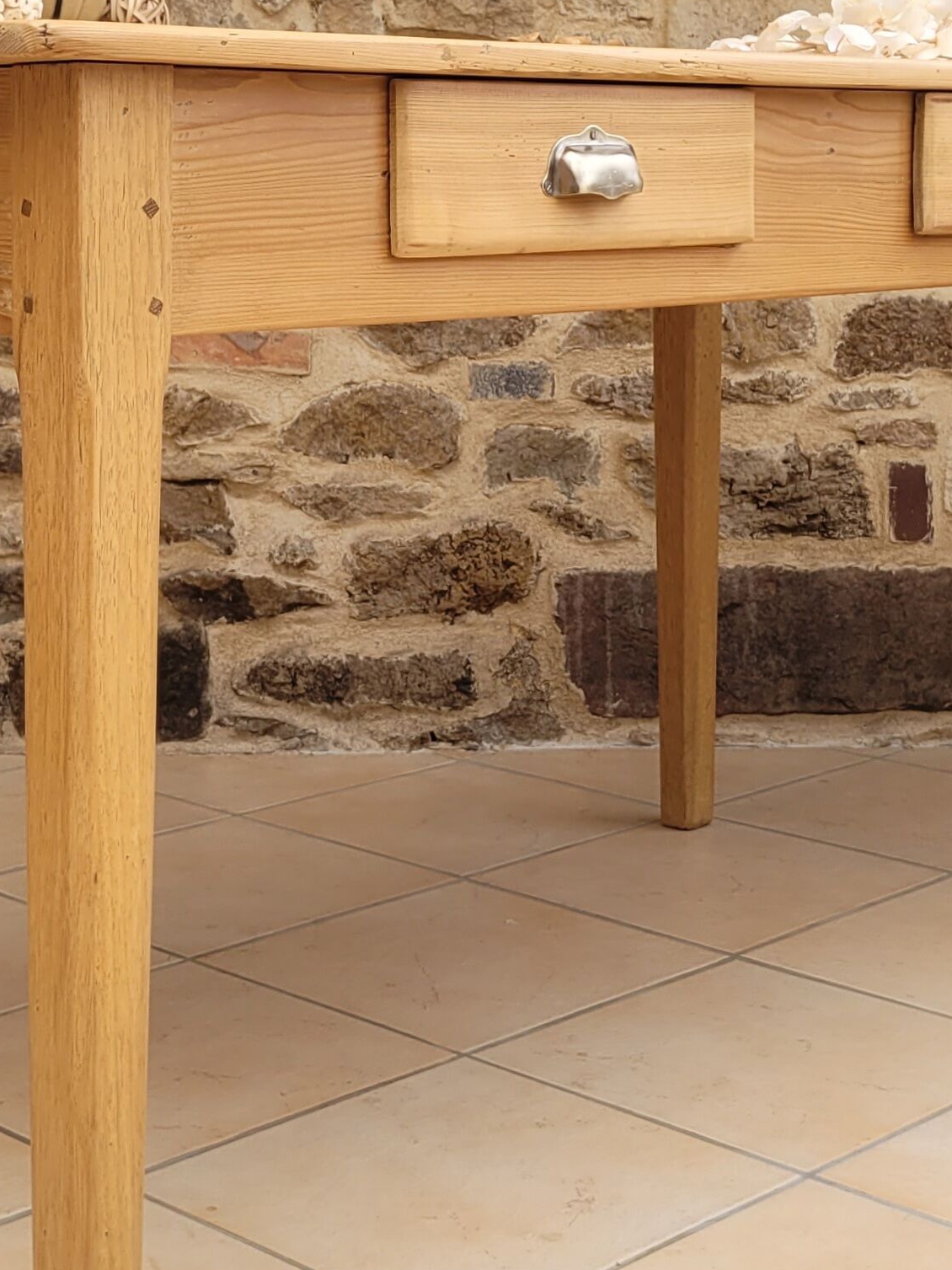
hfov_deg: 26.0
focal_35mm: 56
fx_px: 2054
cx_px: 382
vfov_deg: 33.8
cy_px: 358
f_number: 1.8
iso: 40
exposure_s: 1/118
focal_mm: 5.4
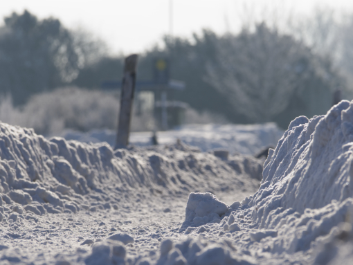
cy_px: 212
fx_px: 5907
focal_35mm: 579
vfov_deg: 2.6
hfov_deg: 3.4
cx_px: 168
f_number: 6.3
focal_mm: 200
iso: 100
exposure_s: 1/320
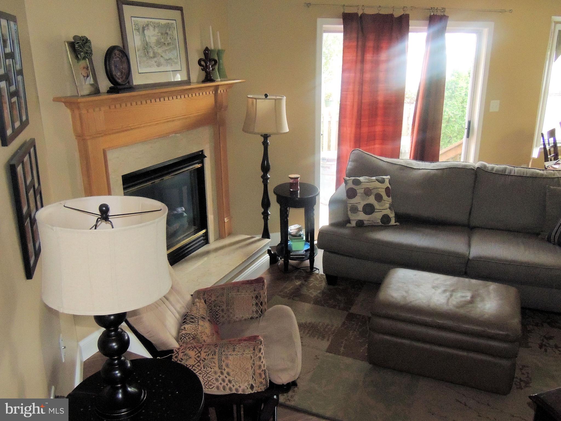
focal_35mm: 30
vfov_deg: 46.8
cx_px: 280
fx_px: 486
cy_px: 210
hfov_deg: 60.0
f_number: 3.1
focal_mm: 5.3
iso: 1100
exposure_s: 1/125
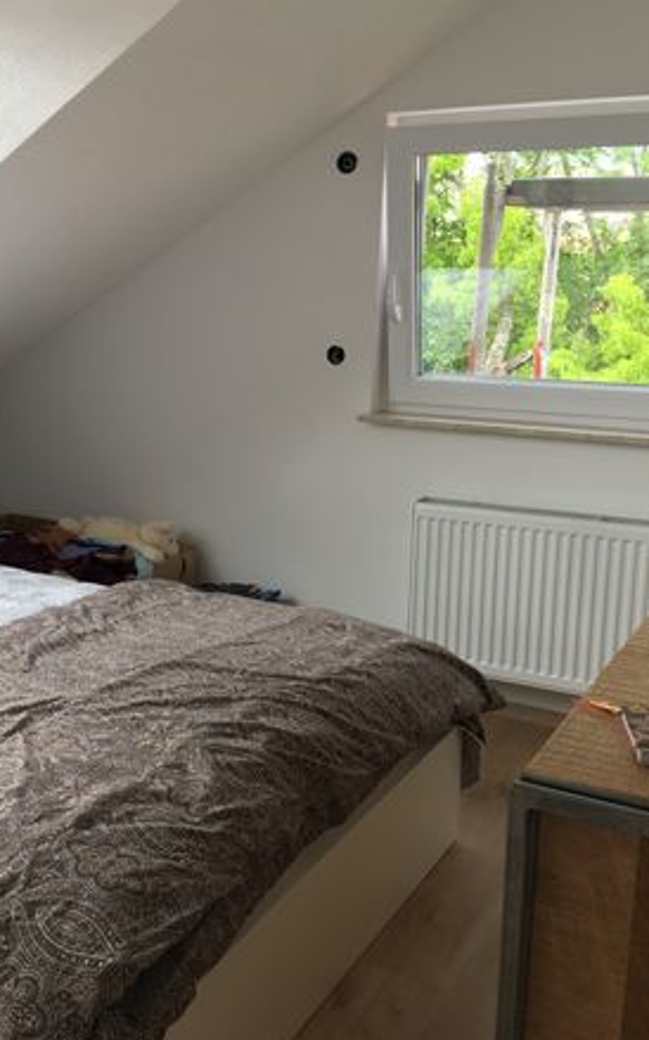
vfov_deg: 47.2
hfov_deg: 30.0
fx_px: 1190
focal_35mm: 42
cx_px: 163
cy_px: 524
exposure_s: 1/33
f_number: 2.2
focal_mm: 4.15
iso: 25
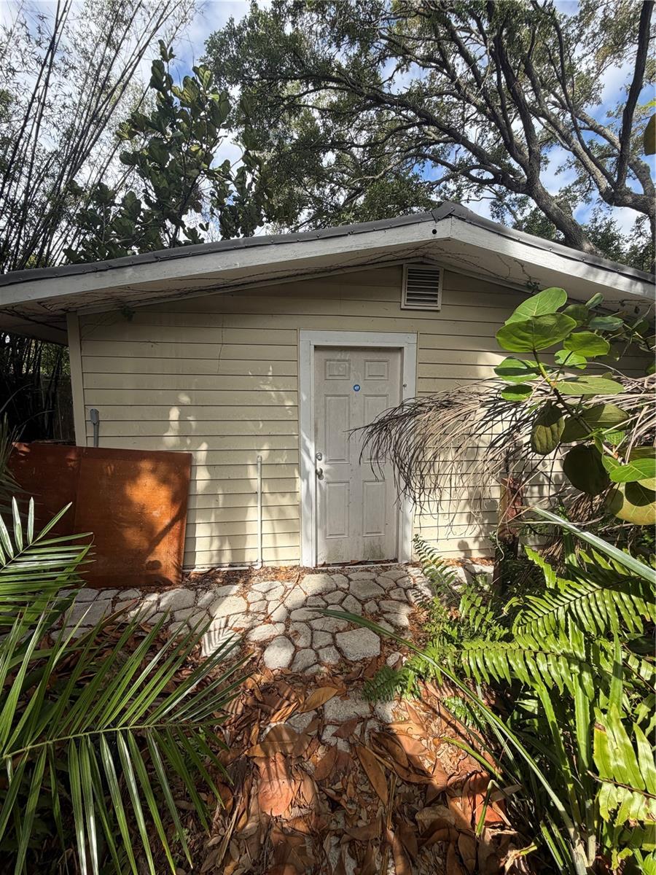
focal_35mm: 14
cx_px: 328
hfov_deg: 85.7
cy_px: 438
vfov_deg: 102.1
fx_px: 354
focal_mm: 2.22
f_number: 2.2
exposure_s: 1/613
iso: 40
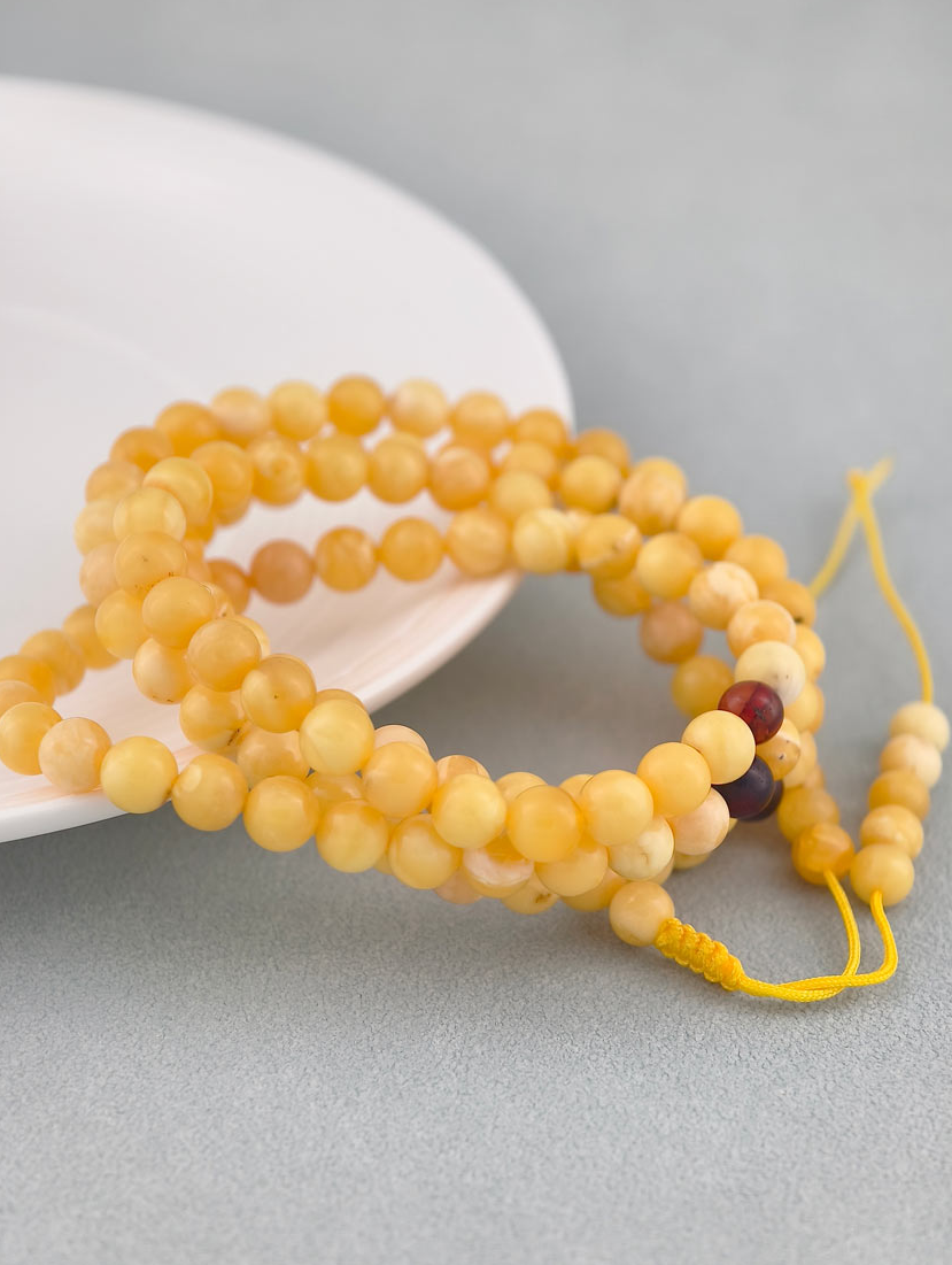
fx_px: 3255
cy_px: 646
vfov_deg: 22.0
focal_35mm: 89
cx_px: 467
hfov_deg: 16.6
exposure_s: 1/160
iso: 125
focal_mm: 22.48
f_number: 2.67
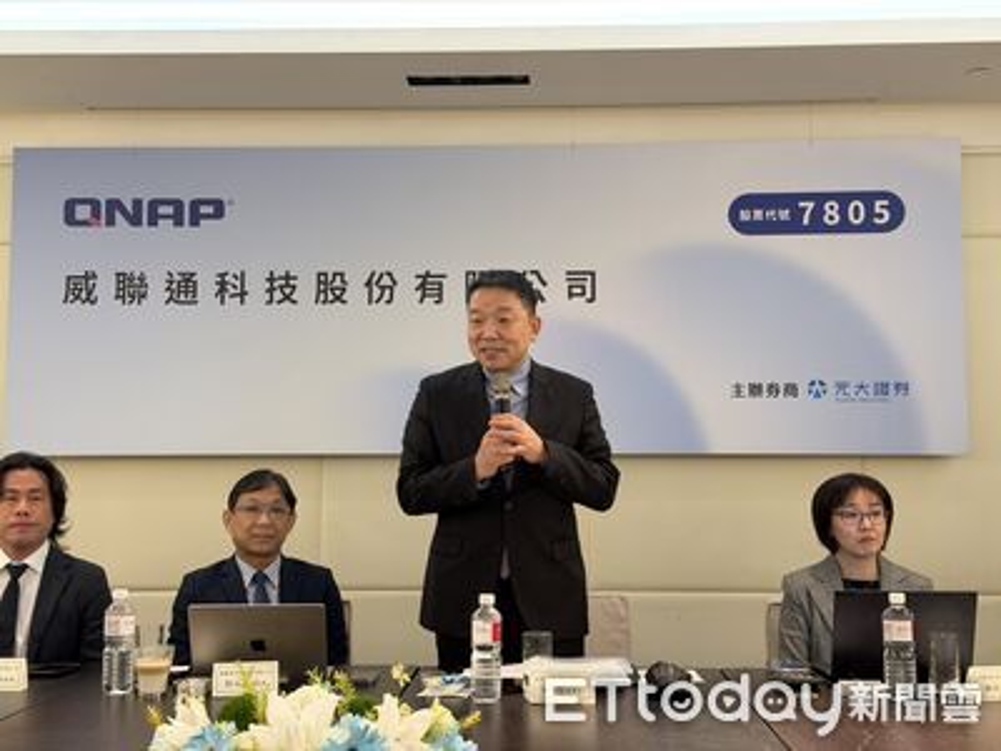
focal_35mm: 48
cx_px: 500
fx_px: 1388
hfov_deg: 39.7
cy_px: 376
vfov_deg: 30.3
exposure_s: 1/60
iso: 200
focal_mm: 6.76
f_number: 1.78
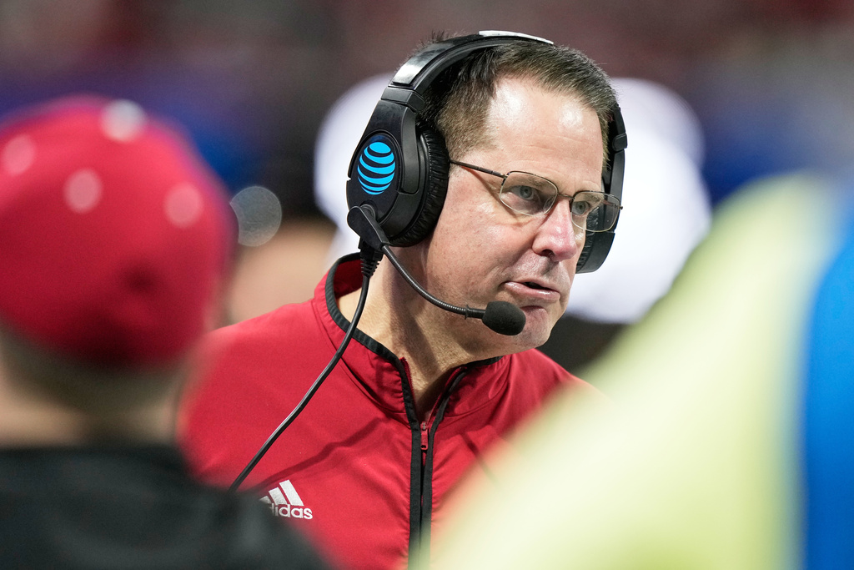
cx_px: 427
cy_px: 285
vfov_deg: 2.3
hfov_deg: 3.4
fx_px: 14234
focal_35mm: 600
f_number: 2.8
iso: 2500
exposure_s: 1/2000
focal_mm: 400
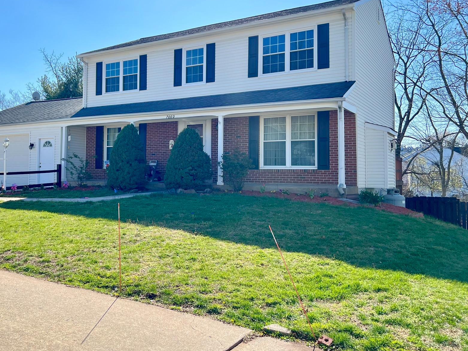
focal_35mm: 34
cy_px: 149
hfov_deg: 53.3
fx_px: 460
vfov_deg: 41.7
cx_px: 172
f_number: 1.5
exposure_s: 1/1901
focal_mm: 5.7
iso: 50
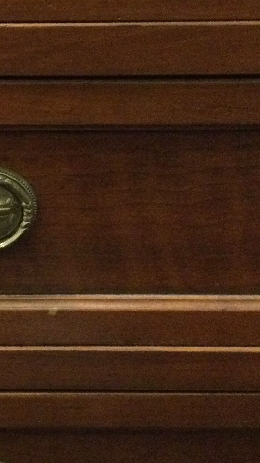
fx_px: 1030
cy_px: 181
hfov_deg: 13.9
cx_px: -62
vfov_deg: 25.2
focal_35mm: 84
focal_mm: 3.3
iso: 800
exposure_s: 1/17
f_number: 2.4
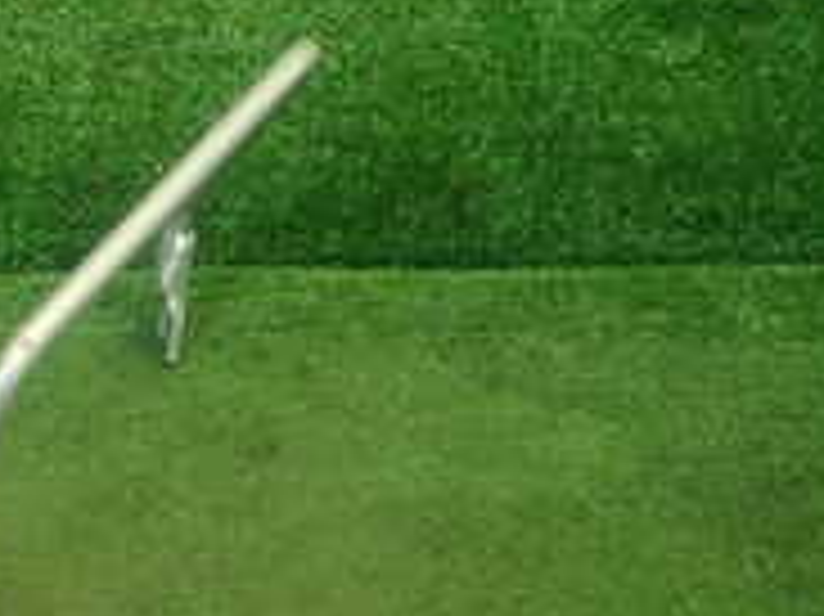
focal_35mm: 82
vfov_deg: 17.3
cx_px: -288
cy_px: 701
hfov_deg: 21.3
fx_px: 1951
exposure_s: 1/60
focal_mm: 4.5
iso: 160
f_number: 2
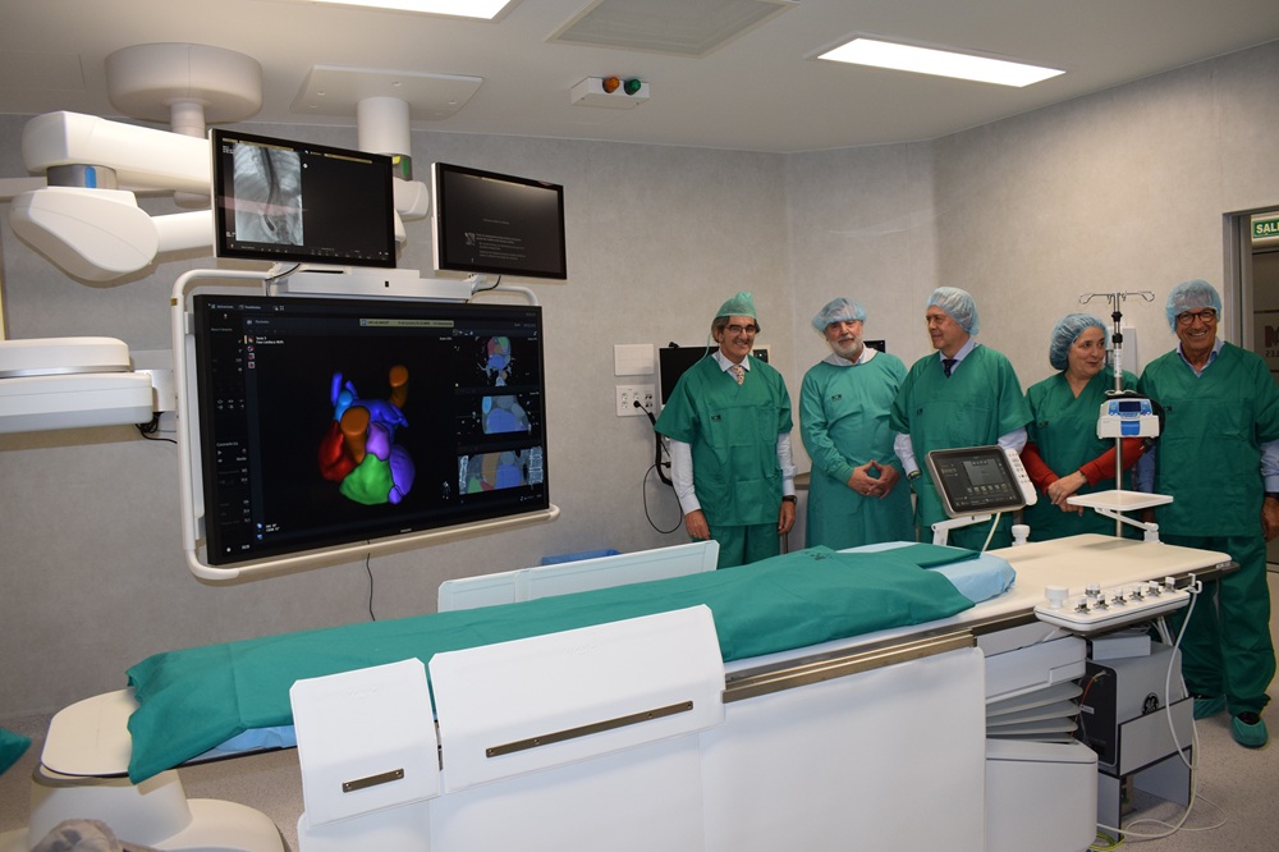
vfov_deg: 47.9
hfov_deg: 67.4
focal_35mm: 27
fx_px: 959
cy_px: 426
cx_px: 640
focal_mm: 18
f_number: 5.6
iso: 800
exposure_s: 1/125
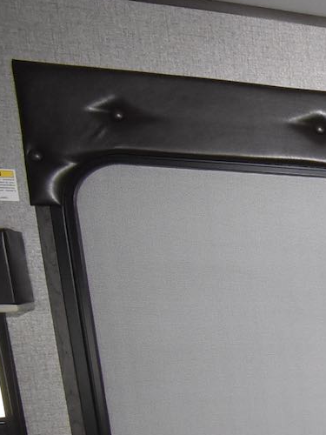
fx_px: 653
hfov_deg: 17.8
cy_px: 436
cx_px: 675
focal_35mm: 52
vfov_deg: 33.6
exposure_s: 1/60
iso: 2200
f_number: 4.5
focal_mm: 10
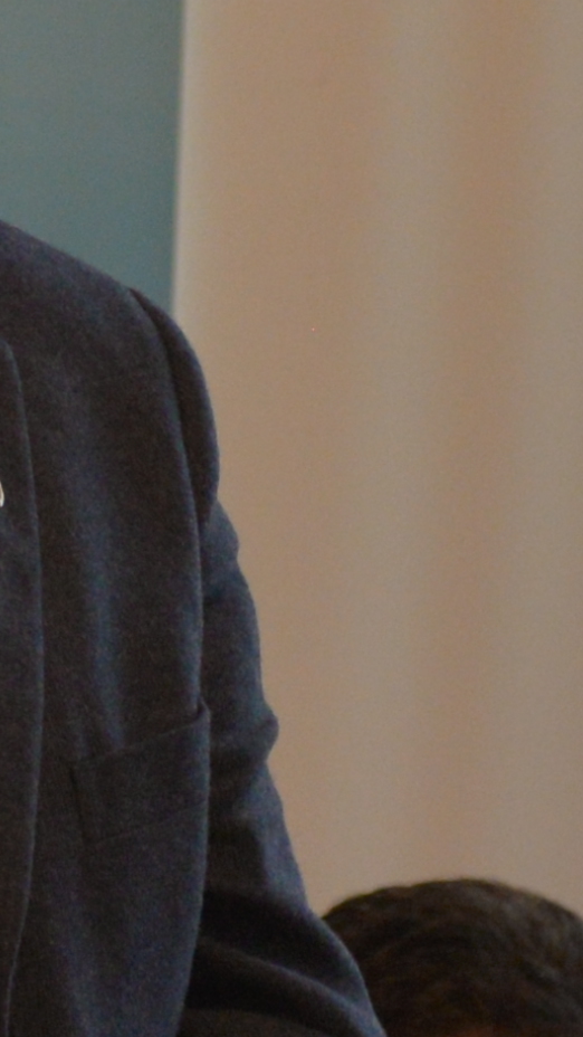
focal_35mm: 421
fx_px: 11570
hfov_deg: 2.9
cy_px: 714
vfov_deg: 5.1
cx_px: -340
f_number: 2.8
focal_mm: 62
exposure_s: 1/320
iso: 1000
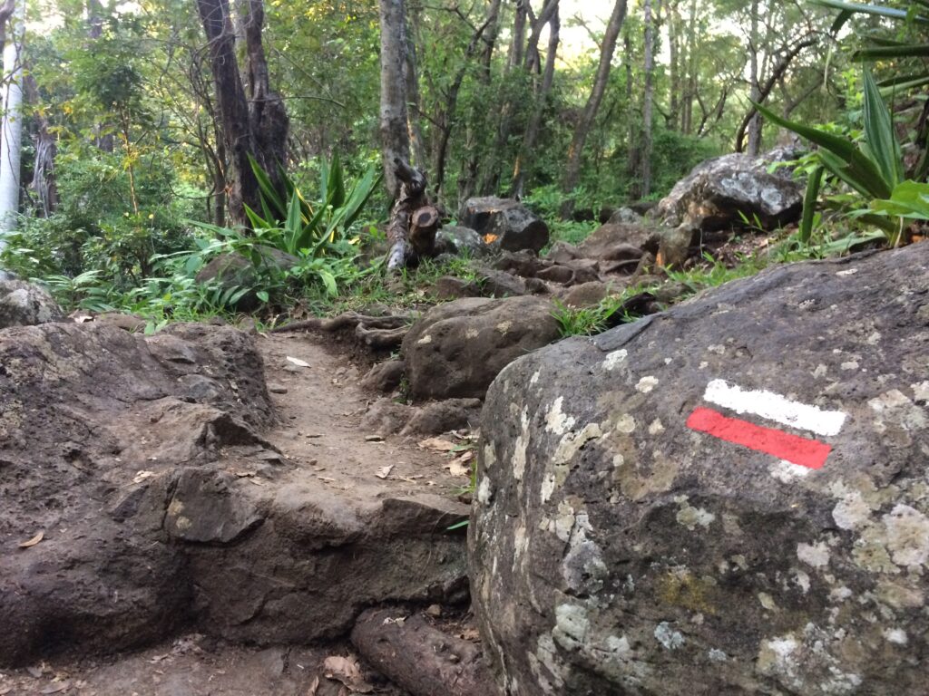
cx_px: 464
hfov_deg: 61.7
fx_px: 778
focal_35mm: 29
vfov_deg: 48.2
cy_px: 348
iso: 250
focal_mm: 4.15
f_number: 2.2
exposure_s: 1/33
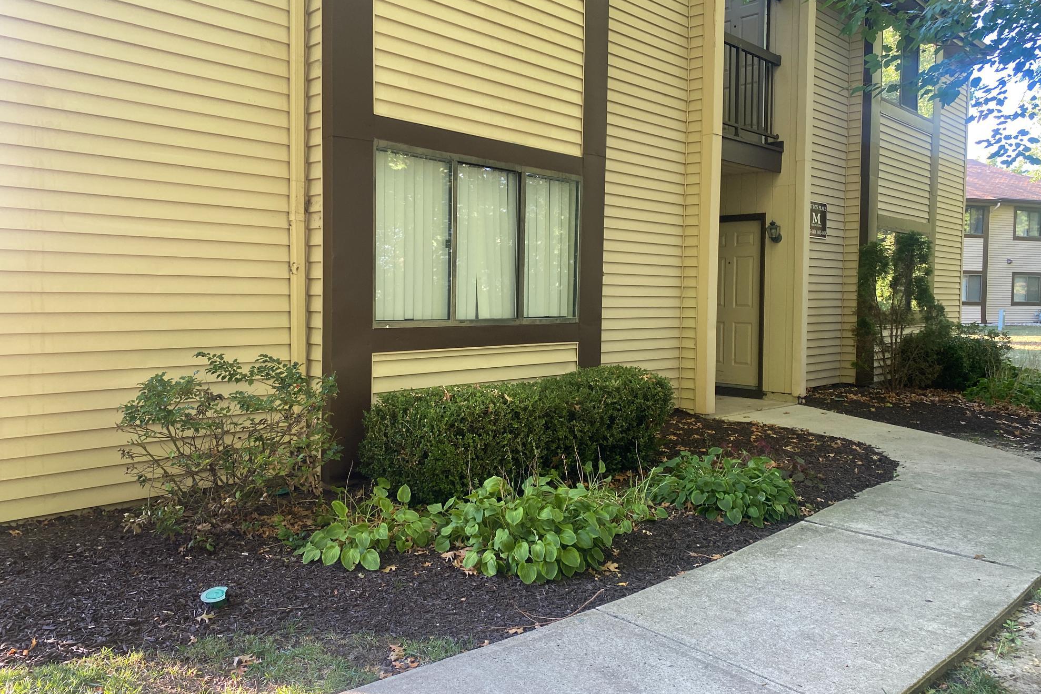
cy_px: 336
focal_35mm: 28
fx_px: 810
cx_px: 530
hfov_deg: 65.5
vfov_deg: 46.4
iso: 100
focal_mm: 4.25
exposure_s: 1/122
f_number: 1.8
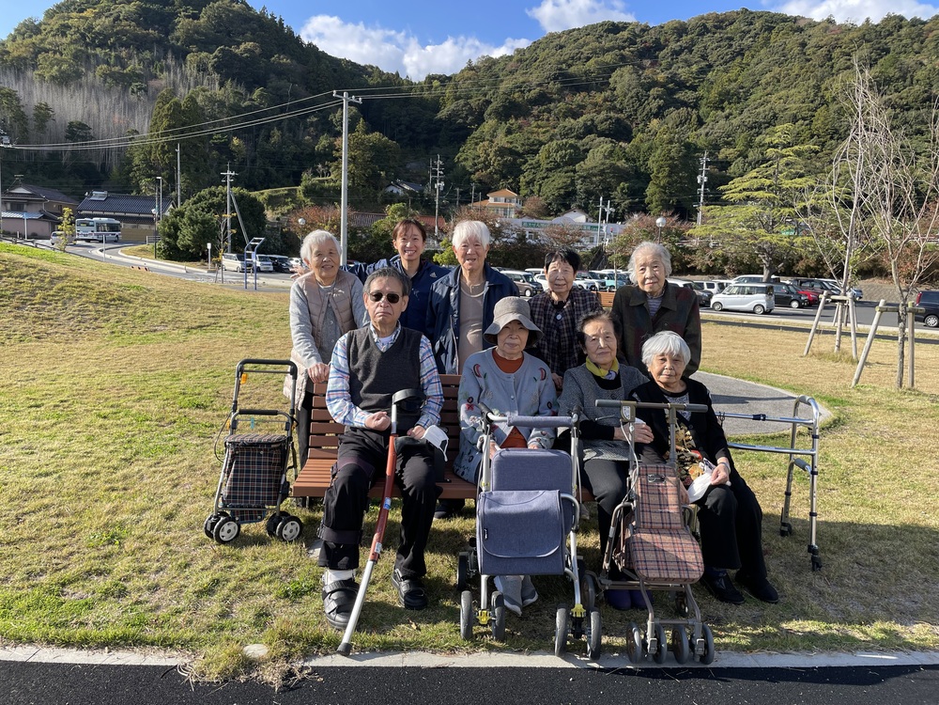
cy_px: 352
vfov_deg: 53.1
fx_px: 705
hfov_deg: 67.3
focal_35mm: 26
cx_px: 470
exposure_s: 1/1304
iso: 32
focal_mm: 4.2
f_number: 1.6
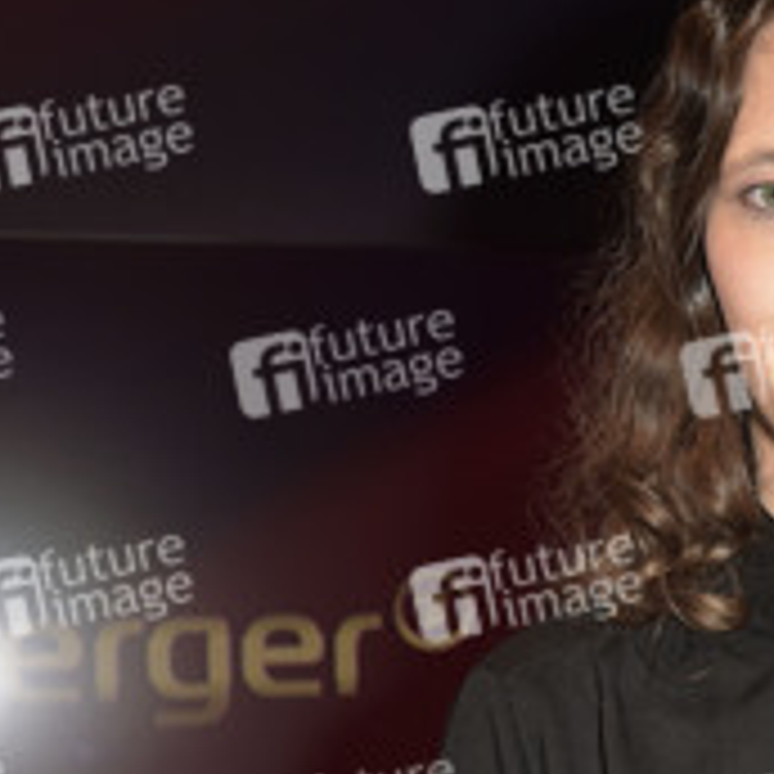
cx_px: 857
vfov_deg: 17.7
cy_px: 477
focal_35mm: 98
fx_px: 2479
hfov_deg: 17.2
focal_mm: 44
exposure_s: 1/200
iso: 640
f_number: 5.6
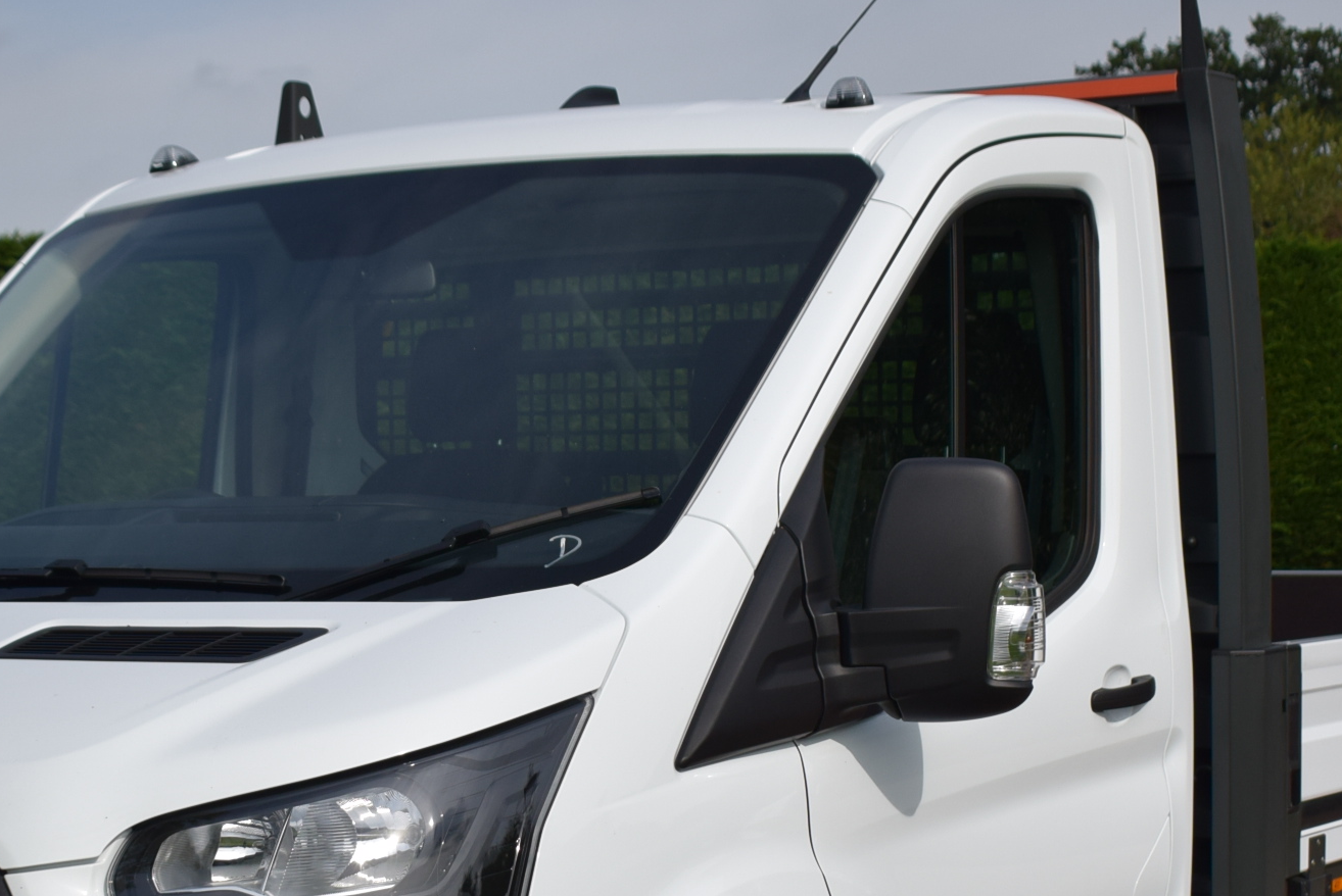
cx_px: 600
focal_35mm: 82
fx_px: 3059
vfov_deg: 16.6
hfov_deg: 24.7
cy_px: 693
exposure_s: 1/3200
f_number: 3.8
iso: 200
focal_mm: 24
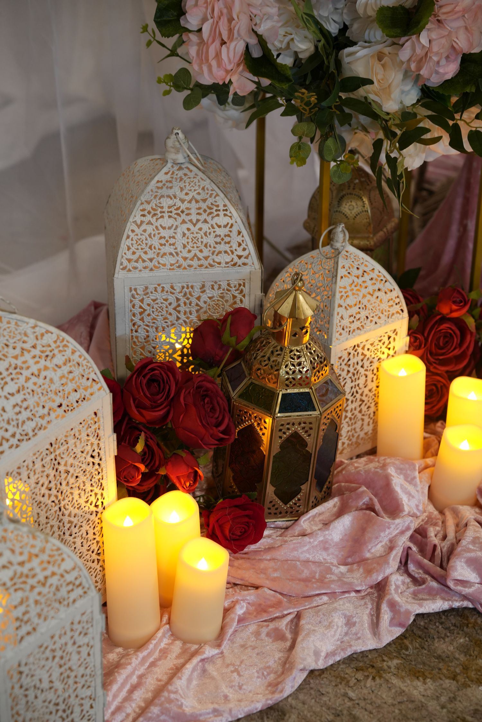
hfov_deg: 16.1
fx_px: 1707
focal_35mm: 85
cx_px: 241
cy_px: 361
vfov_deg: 23.9
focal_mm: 85
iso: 1000
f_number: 4.5
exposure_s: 1/30
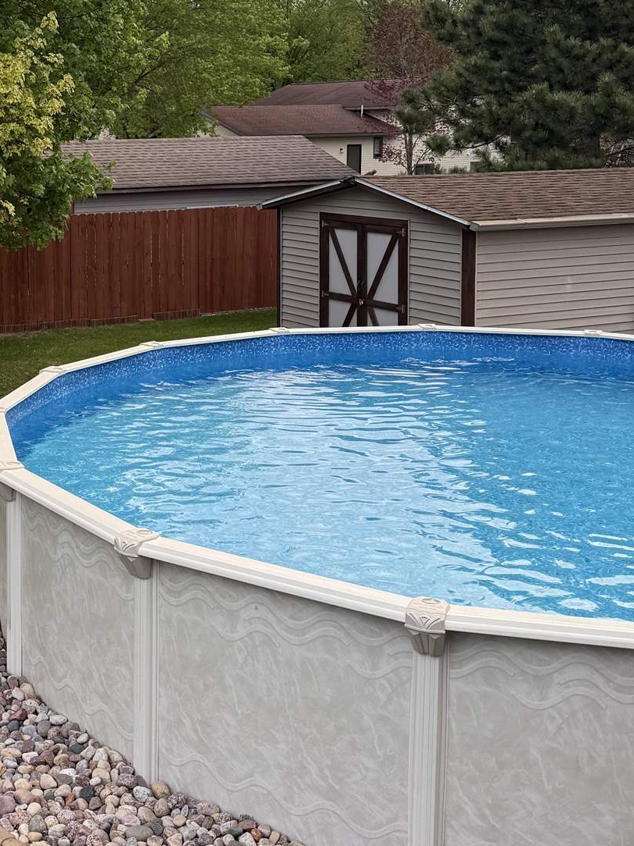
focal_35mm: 51
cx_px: 45
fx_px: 1245
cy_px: 243
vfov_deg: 36.9
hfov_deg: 27.4
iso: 160
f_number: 1.78
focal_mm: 6.76
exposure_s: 1/185
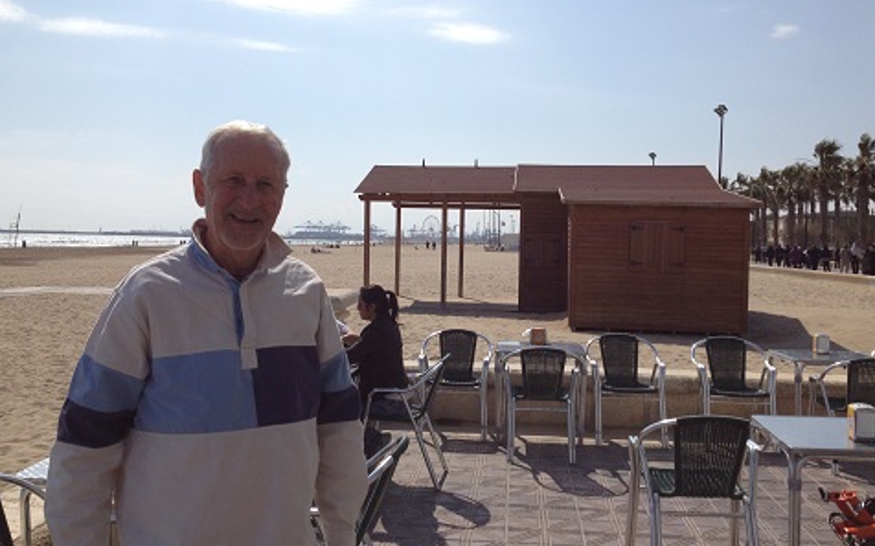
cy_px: 258
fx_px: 930
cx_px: 441
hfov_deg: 50.4
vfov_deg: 32.7
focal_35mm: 39
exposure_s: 1/3953
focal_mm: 4.28
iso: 50
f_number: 2.4
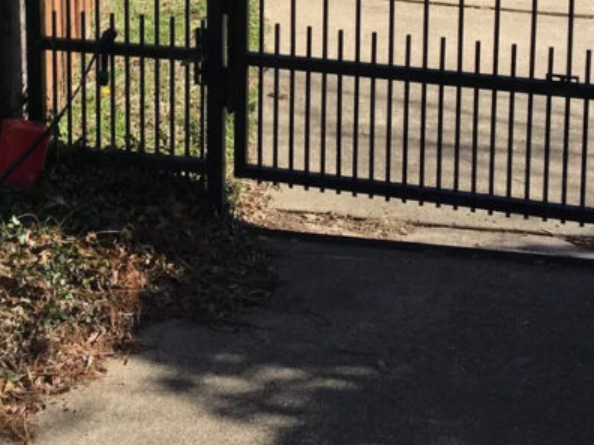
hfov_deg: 25.7
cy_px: -106
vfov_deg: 18.5
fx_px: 1287
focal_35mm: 75
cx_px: 162
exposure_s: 1/986
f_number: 2.2
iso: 25
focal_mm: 4.15
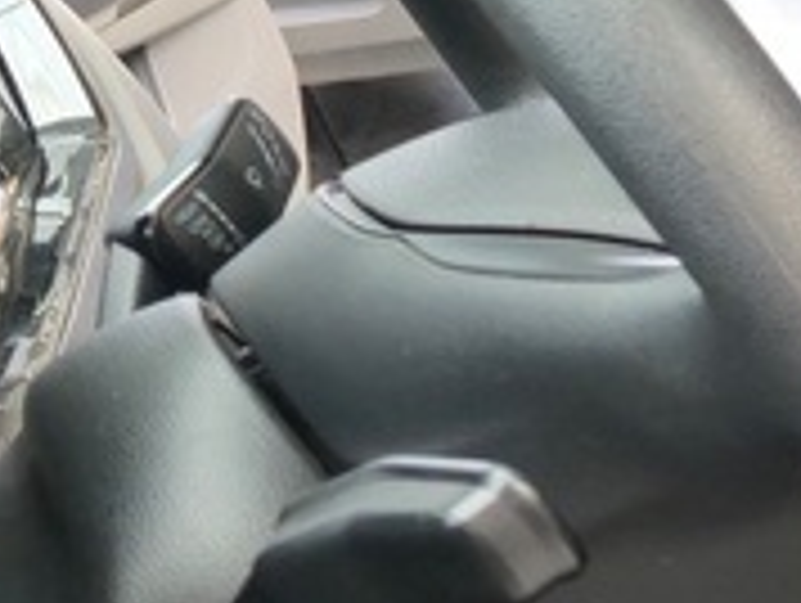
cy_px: 608
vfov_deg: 11.1
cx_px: 1940
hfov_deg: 12.0
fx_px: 3059
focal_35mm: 132
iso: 125
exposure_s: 1/60
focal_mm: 6.3
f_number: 1.7
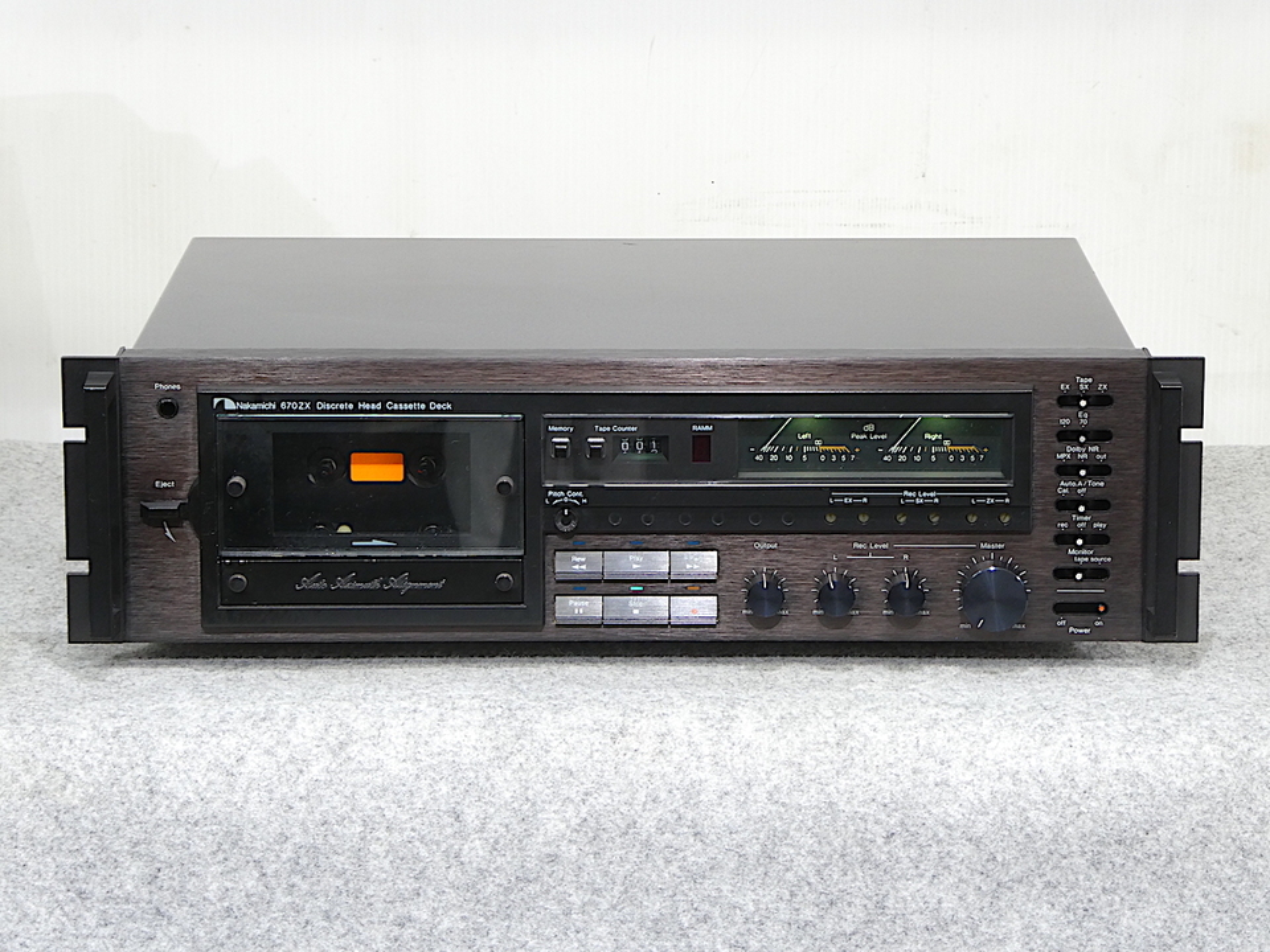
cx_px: 635
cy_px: 476
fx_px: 4549
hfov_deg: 15.9
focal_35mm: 124
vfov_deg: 12.0
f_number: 5.2
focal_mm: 22.3
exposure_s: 1/6
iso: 200
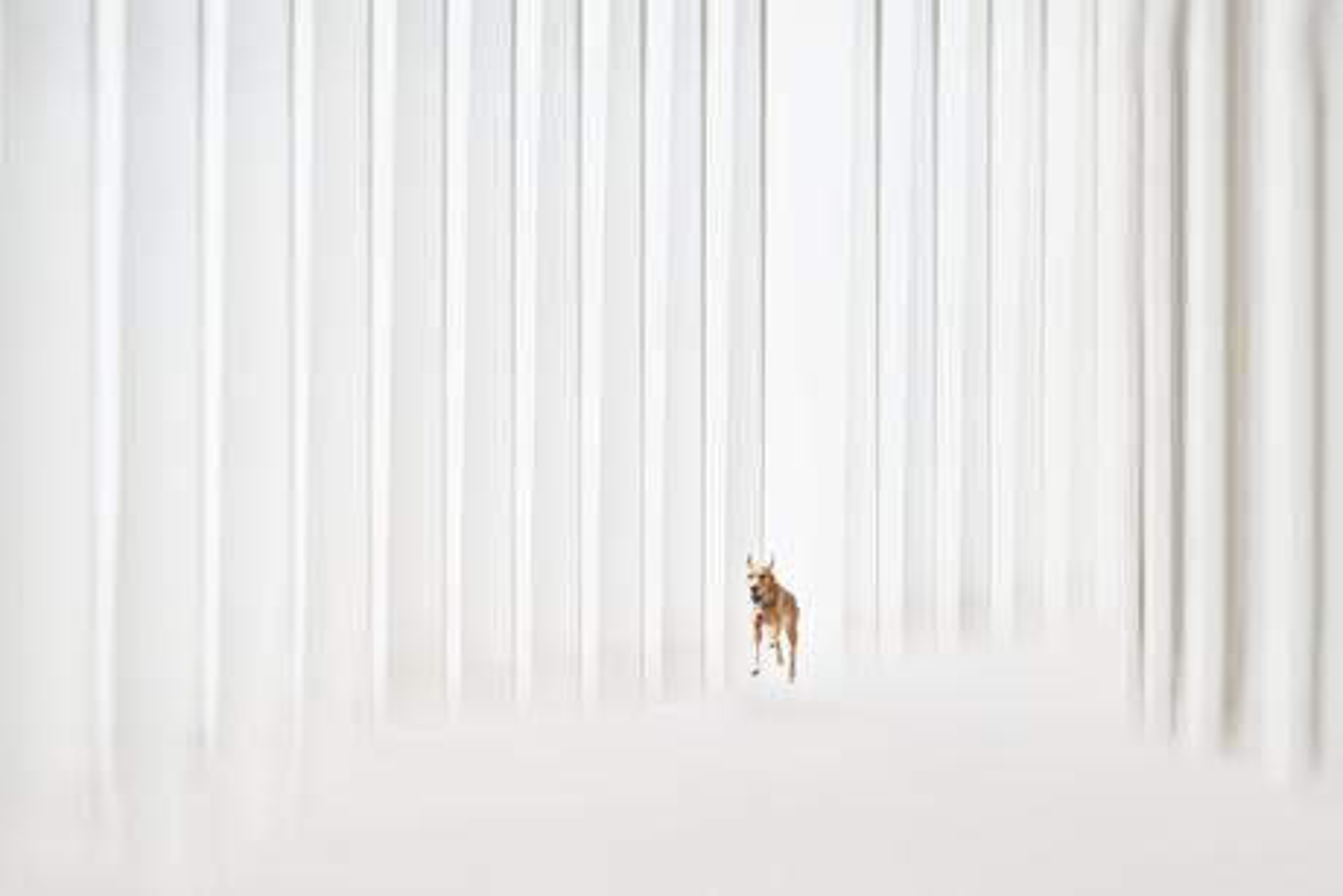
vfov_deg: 10.2
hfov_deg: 15.2
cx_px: 672
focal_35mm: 135
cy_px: 448
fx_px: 5038
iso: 320
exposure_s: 1/320
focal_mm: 135
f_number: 1.8
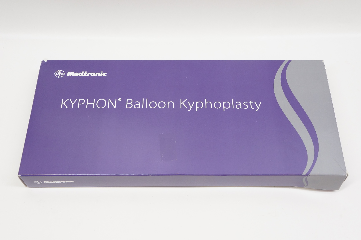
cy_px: 120
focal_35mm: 42
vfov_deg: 31.8
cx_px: 180
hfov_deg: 46.4
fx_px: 421
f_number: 8
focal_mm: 28
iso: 800
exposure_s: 1/60
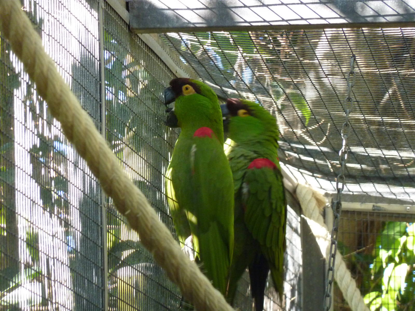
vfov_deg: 5.3
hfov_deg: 7.1
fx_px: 3333
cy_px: 156
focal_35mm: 278
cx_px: 208
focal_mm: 45.7
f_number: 4.8
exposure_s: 1/100
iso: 400
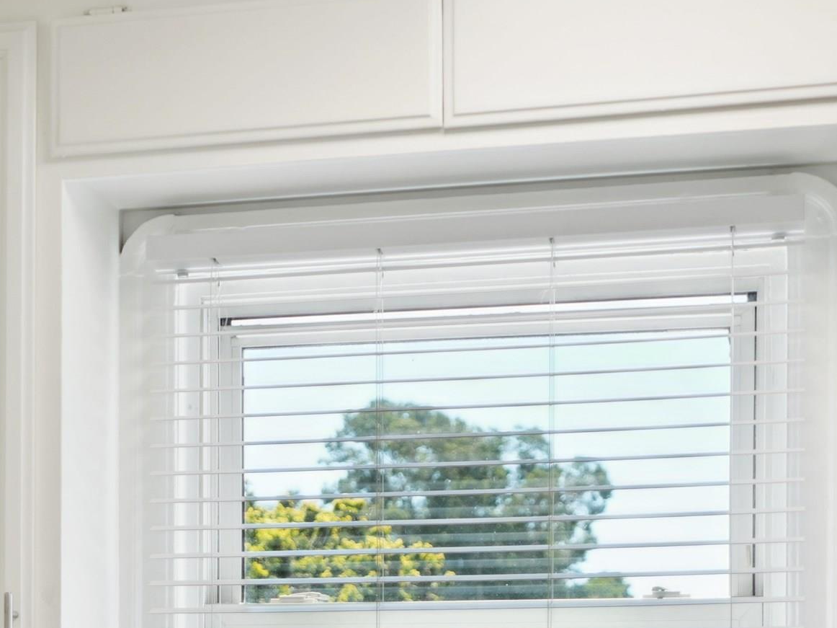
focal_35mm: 89
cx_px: 161
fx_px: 2152
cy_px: 696
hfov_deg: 21.7
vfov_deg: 16.1
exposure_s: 1/100
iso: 100
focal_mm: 35
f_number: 2.8
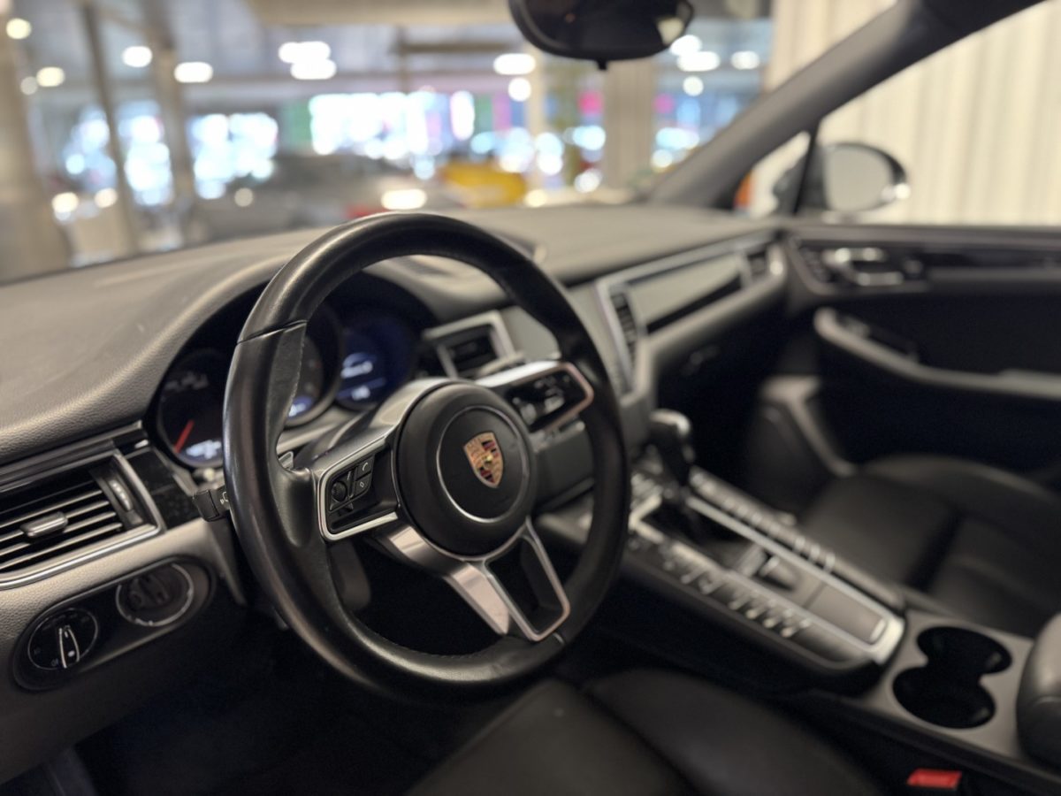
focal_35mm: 24
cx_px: 530
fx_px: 736
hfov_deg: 71.6
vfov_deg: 56.8
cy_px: 398
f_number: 1.78
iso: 400
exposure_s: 1/50
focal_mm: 6.76
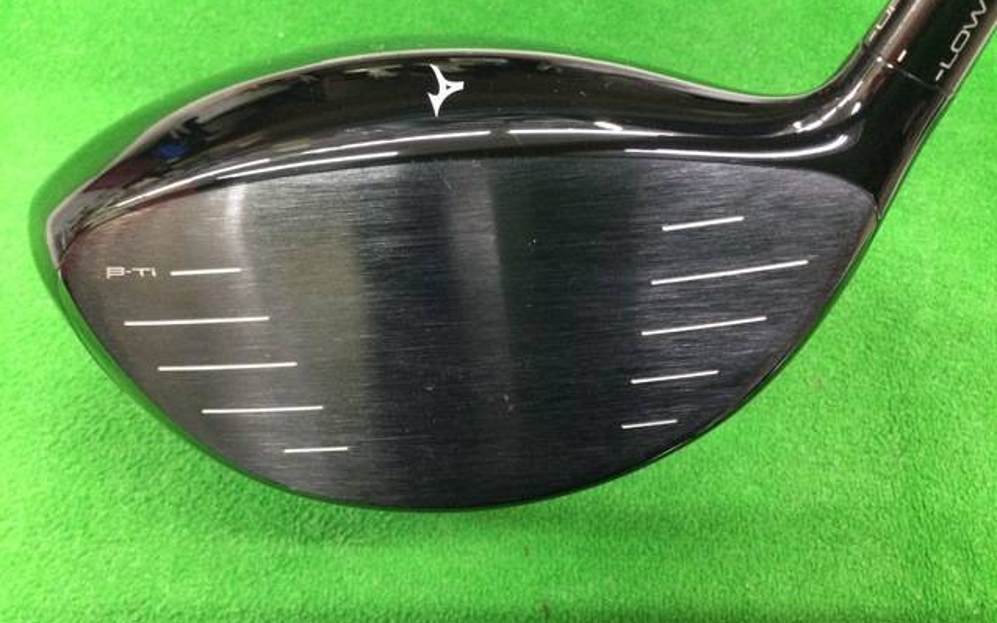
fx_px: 897
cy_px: 319
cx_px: 498
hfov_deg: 58.1
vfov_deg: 38.3
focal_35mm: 33
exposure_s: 1/15
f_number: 2.4
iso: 250
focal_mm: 3.3
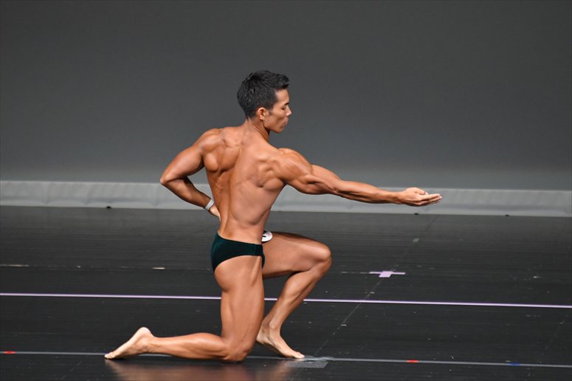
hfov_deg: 4.6
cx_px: 286
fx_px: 7147
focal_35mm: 450
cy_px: 190
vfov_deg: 3.1
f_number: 5.6
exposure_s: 1/400
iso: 4000
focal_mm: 300
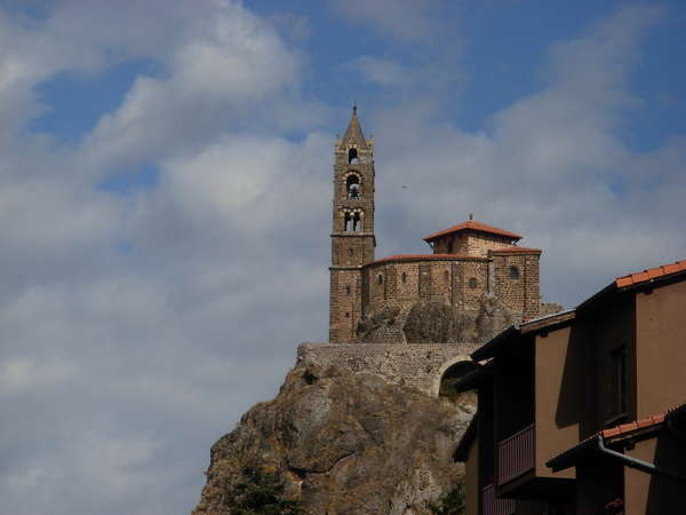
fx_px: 3765
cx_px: 343
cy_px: 258
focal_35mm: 190
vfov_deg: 7.8
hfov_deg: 10.4
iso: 79
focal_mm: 31.4
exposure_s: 1/430
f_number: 8.4
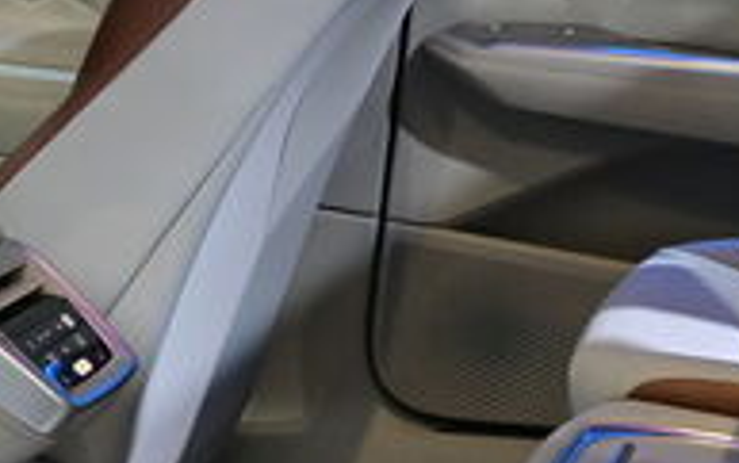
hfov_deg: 15.6
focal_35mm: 134
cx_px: 437
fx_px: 2697
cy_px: 220
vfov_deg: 9.8
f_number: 4.5
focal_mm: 27.5
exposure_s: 1/40
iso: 280
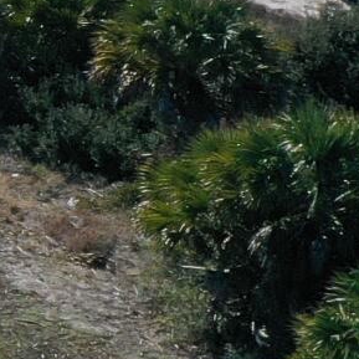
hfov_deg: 5.5
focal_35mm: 247
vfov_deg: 7.1
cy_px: -19
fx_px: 2898
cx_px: -1359
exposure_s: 1/800
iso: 100
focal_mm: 10.26
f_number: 6.3
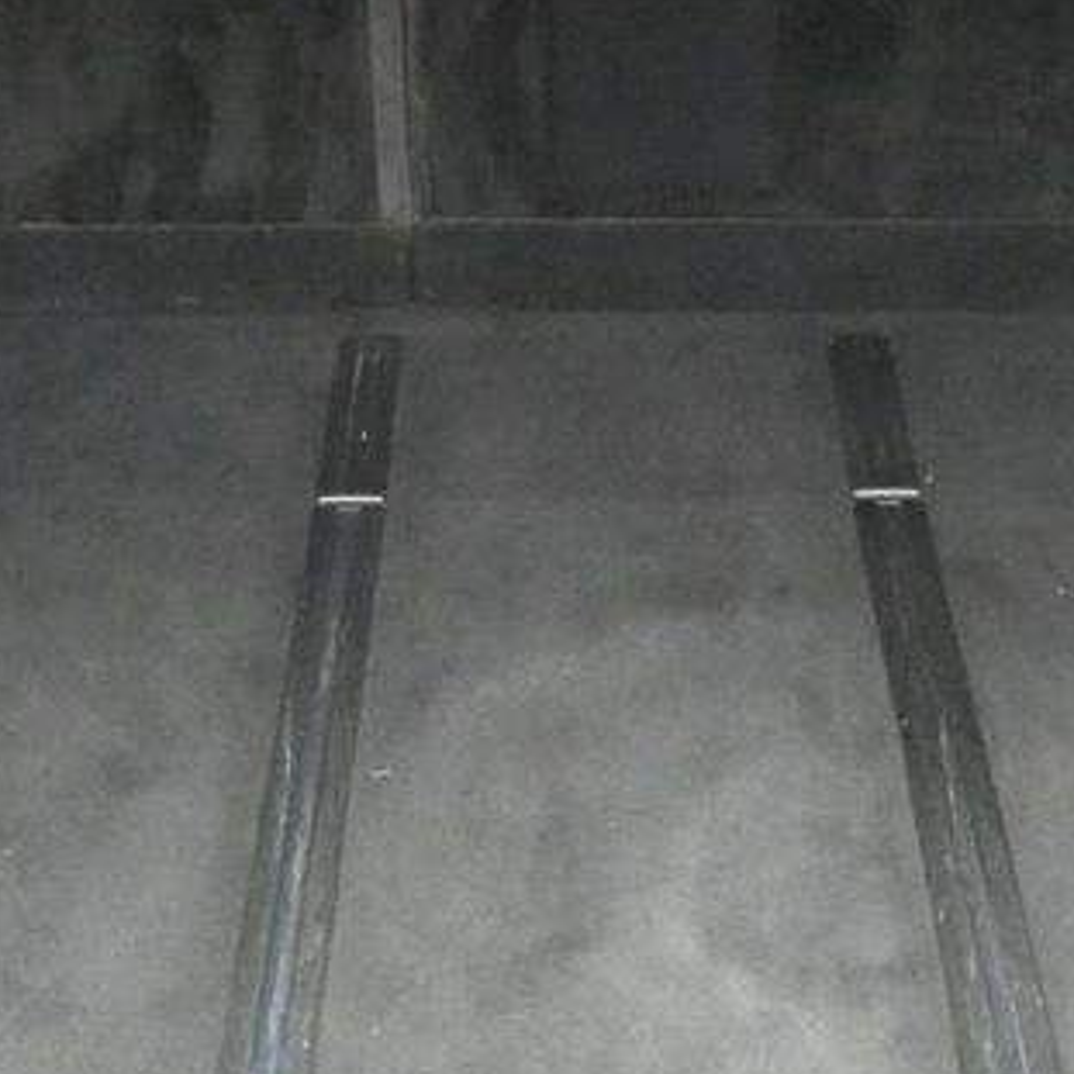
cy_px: 349
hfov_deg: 18.7
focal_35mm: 93
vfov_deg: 18.6
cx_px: 635
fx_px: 3264
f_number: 5.6
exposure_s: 1/13
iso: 1600
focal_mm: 5.8
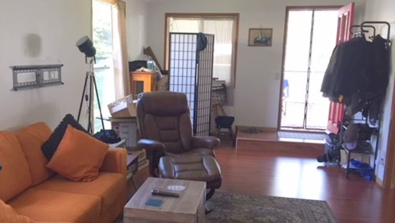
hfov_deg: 51.4
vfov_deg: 30.4
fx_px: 409
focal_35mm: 39
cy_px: 130
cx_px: 170
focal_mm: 4.15
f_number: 2.2
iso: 64
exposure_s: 1/33
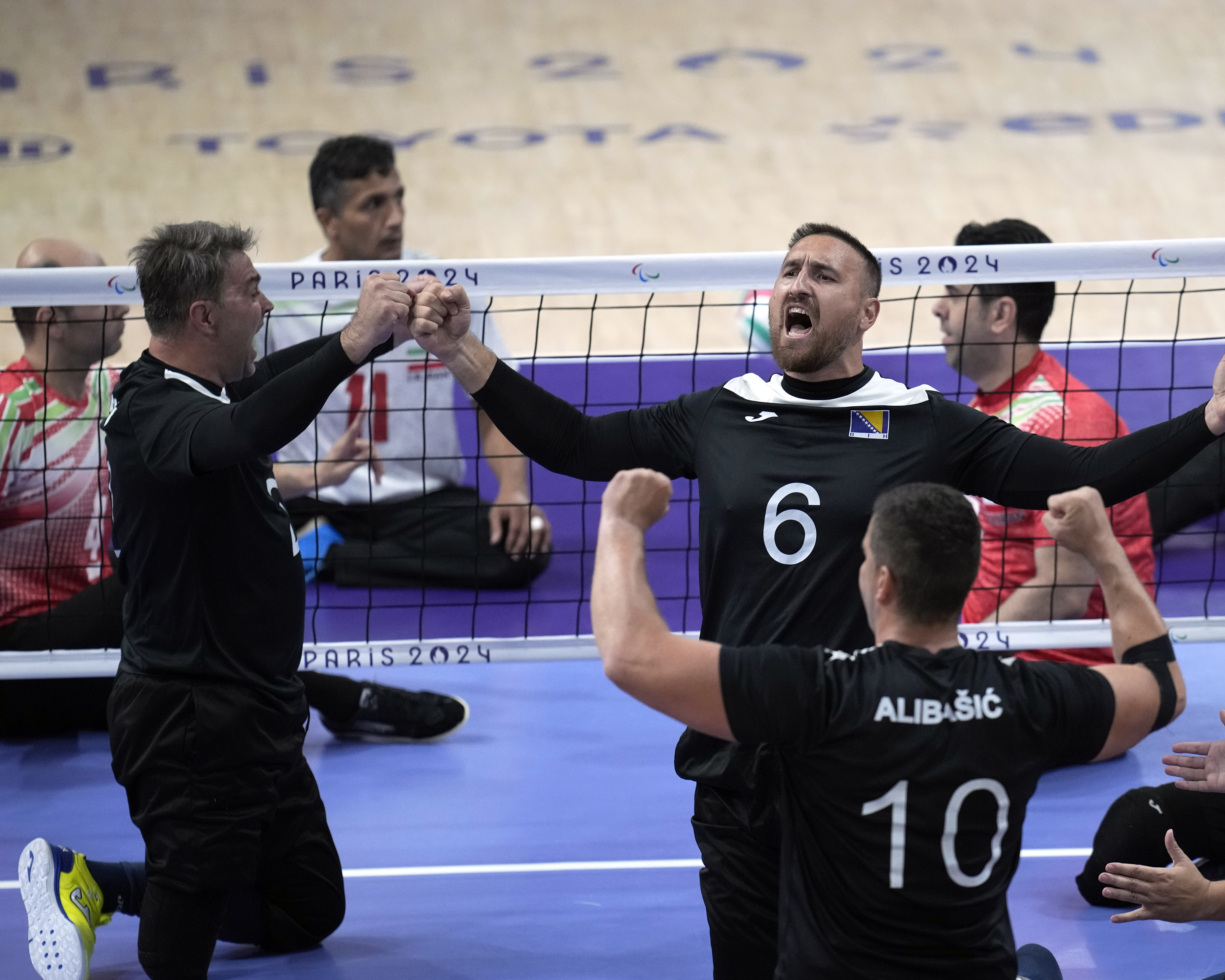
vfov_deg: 2.8
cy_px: 551
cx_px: 869
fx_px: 19941
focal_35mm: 550
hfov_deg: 3.5
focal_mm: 400
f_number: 3.2
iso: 3200
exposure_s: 1/2000
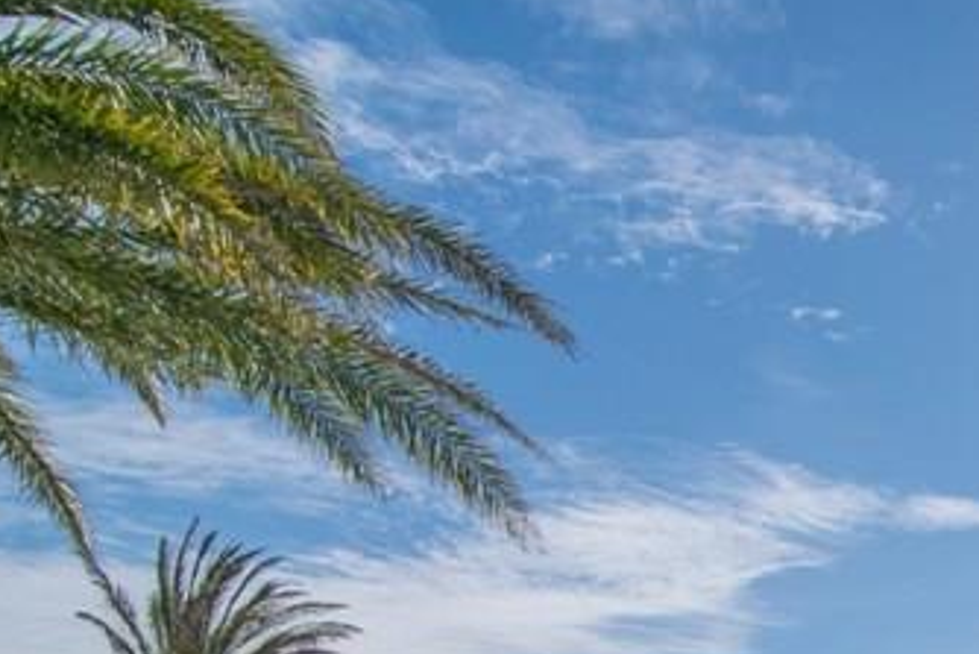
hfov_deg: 28.6
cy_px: 875
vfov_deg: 23.3
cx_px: 1395
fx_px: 1375
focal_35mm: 51
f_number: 7.1
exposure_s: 1/2000
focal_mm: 11
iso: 640
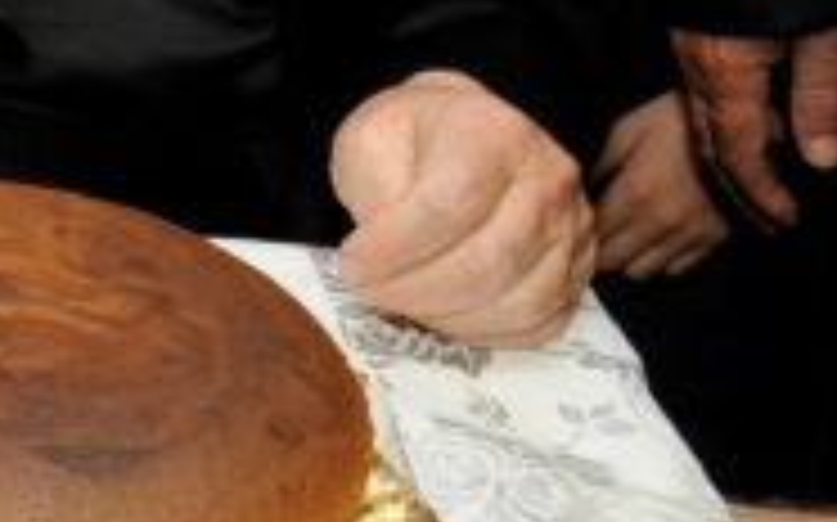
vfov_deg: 8.3
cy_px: -500
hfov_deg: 12.3
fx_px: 3442
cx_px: -810
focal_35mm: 151
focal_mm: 18
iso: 800
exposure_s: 1/50
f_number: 5
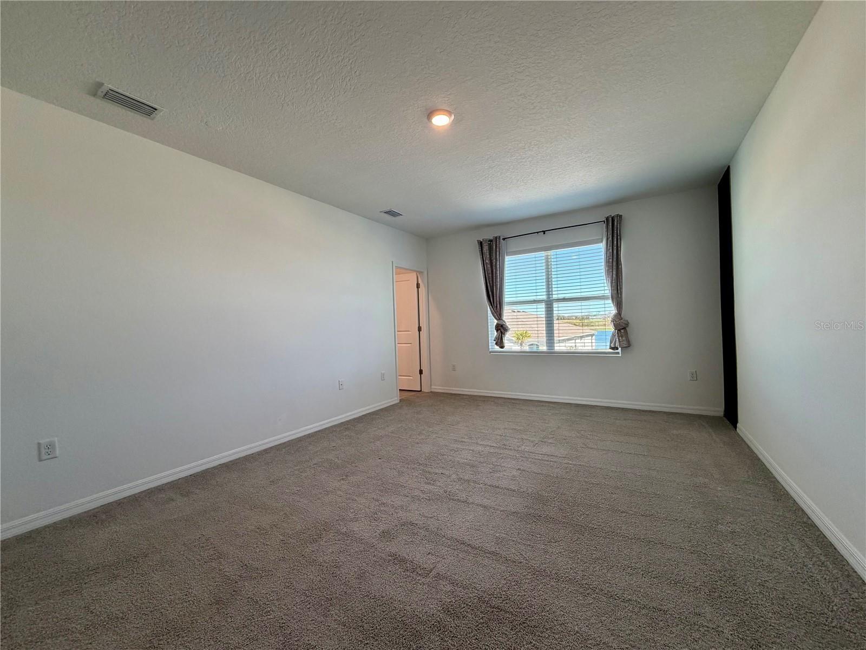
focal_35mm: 14
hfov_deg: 102.1
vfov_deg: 85.7
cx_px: 433
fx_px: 350
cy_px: 325
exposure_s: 1/120
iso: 200
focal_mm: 2.22
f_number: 2.2
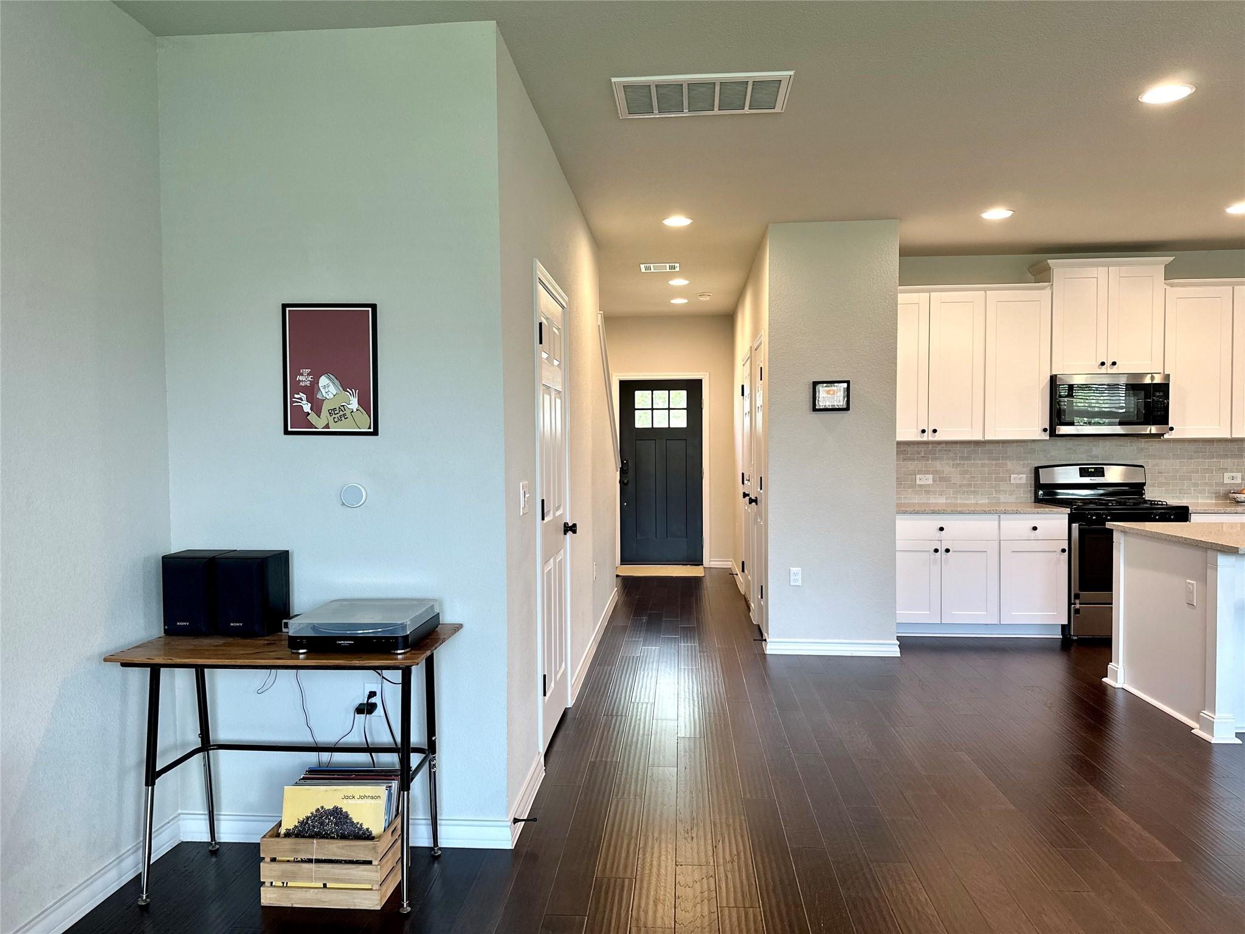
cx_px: 622
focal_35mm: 24
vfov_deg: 56.8
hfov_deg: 71.6
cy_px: 467
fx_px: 863
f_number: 1.78
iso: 160
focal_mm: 6.86
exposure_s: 1/60
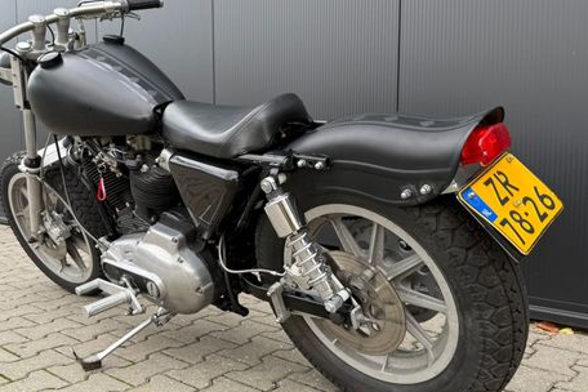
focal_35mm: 35
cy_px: 195
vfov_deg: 37.9
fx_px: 572
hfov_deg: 54.3
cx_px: 262
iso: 80
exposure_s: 1/367
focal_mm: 6.76
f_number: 1.78
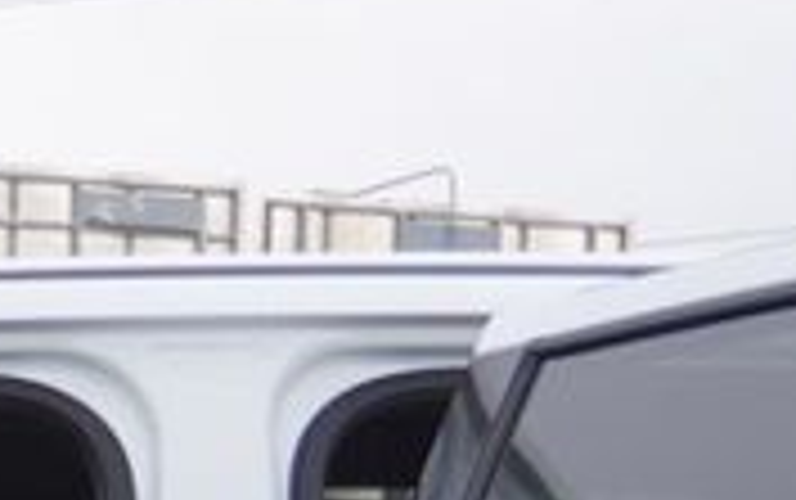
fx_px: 7099
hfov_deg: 6.3
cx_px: -720
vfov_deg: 3.9
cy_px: 1473
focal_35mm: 327
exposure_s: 1/60
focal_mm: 37
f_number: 5.6
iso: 100
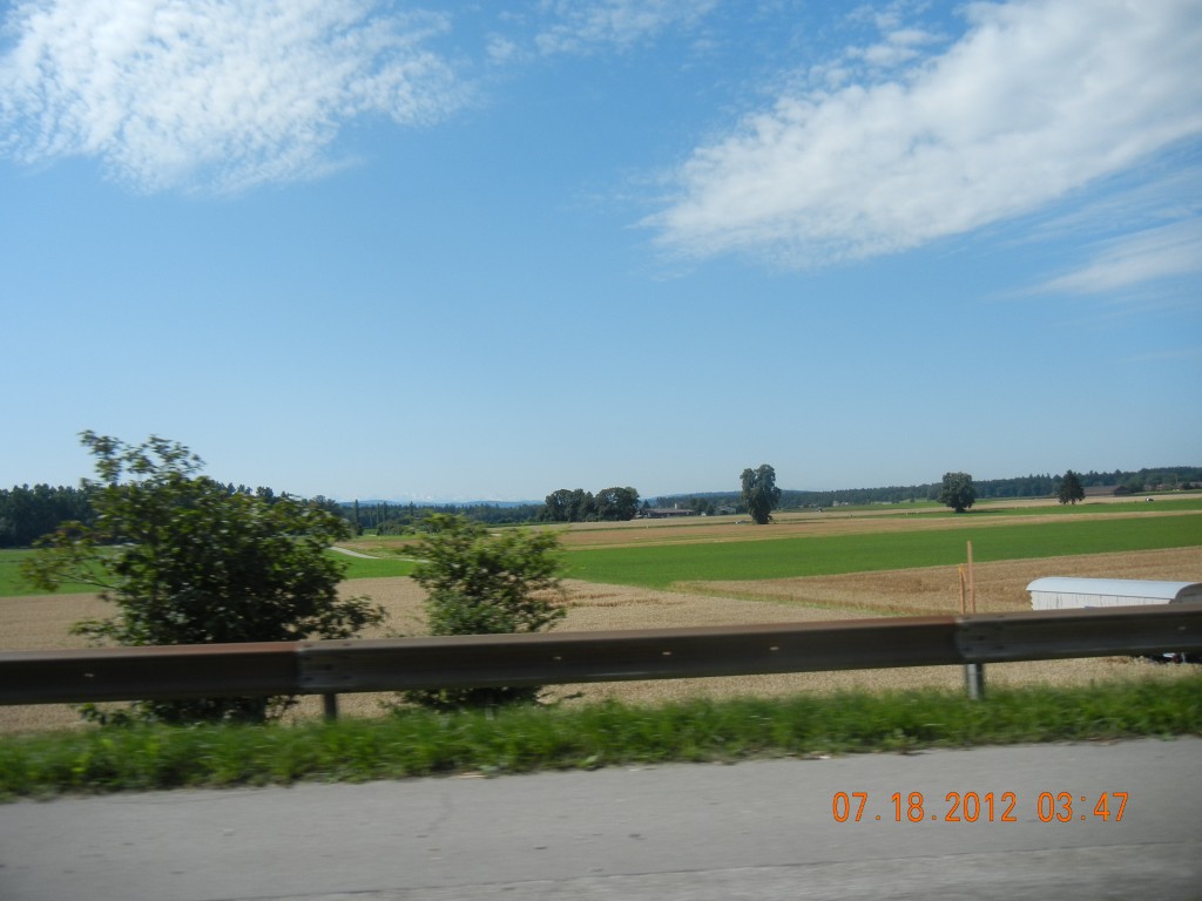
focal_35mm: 30
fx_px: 1042
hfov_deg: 60.0
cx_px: 601
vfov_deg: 46.8
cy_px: 450
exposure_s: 1/512
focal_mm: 5.4
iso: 160
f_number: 7
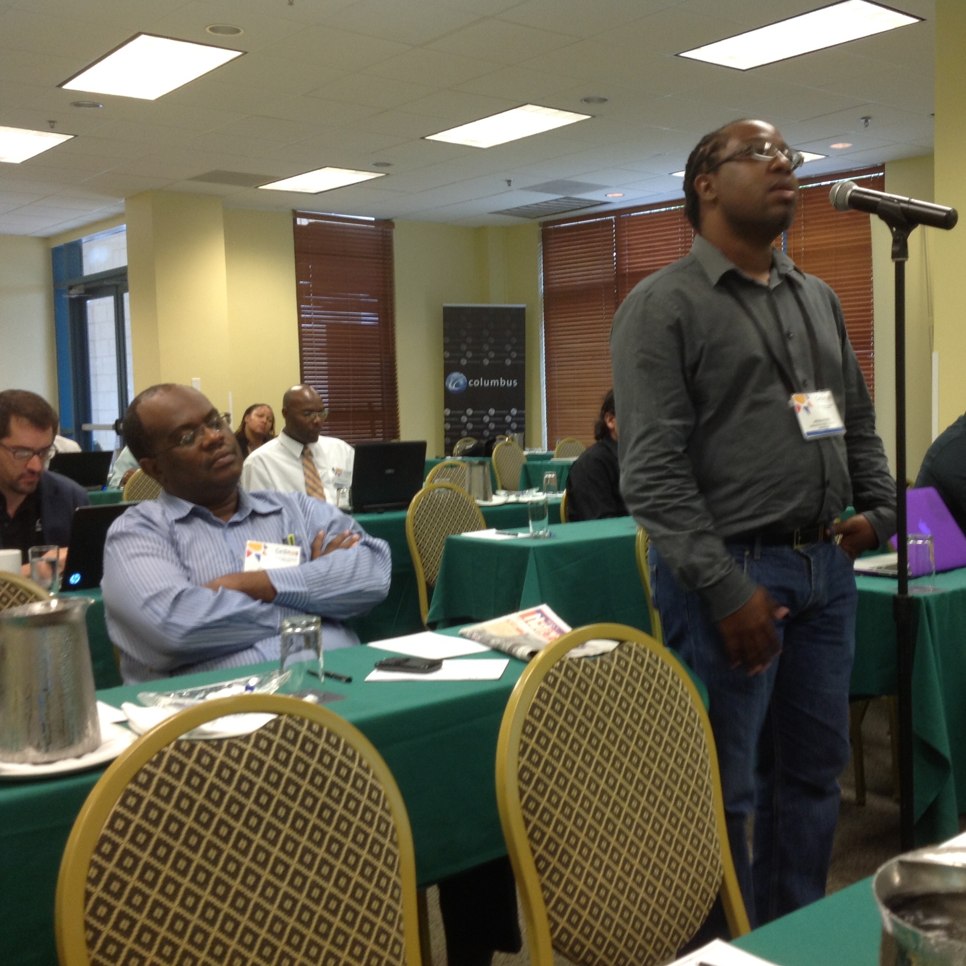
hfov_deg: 39.9
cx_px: 561
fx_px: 1326
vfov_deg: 40.0
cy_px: 486
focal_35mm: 42
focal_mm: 4.28
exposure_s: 1/15
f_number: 2.4
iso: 64
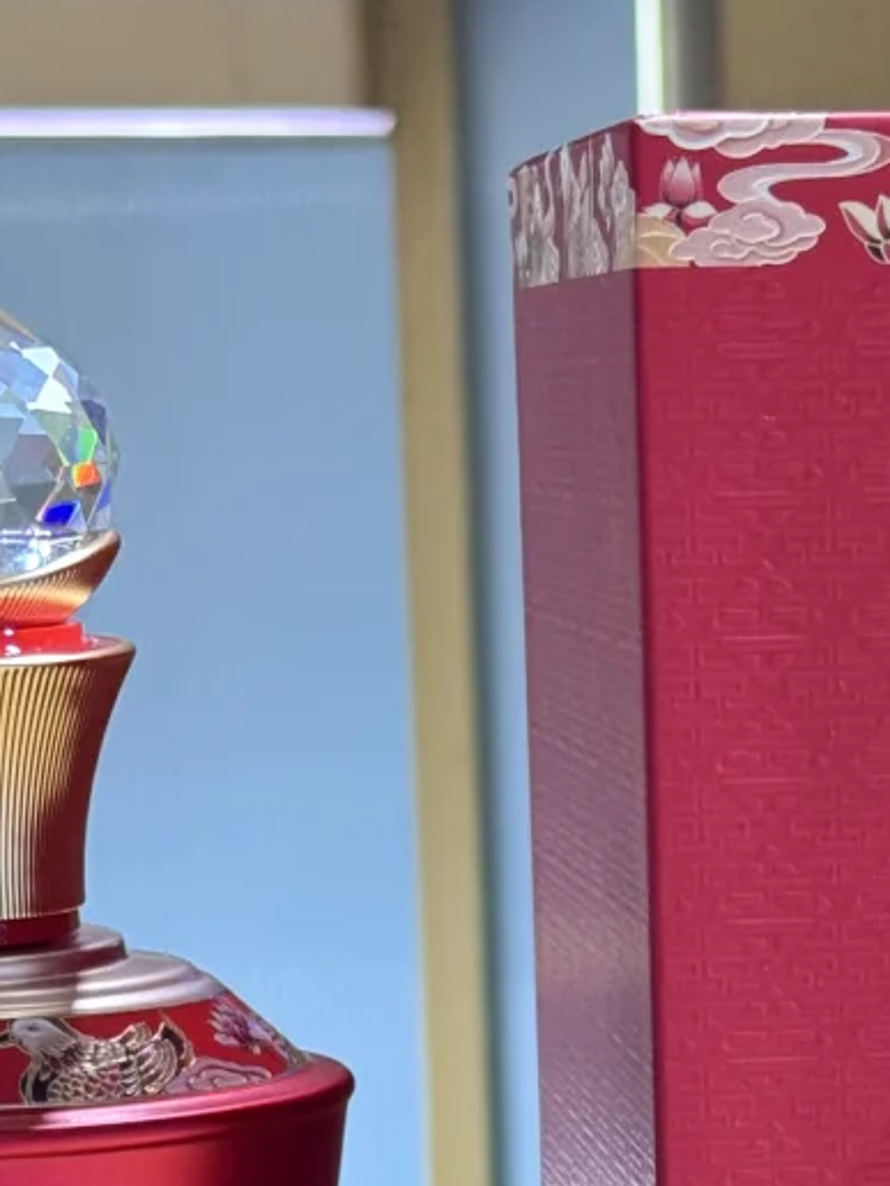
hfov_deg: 11.0
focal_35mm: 134
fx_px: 4594
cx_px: 789
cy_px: 1469
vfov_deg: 14.2
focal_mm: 6.76
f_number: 1.78
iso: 80
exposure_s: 1/100
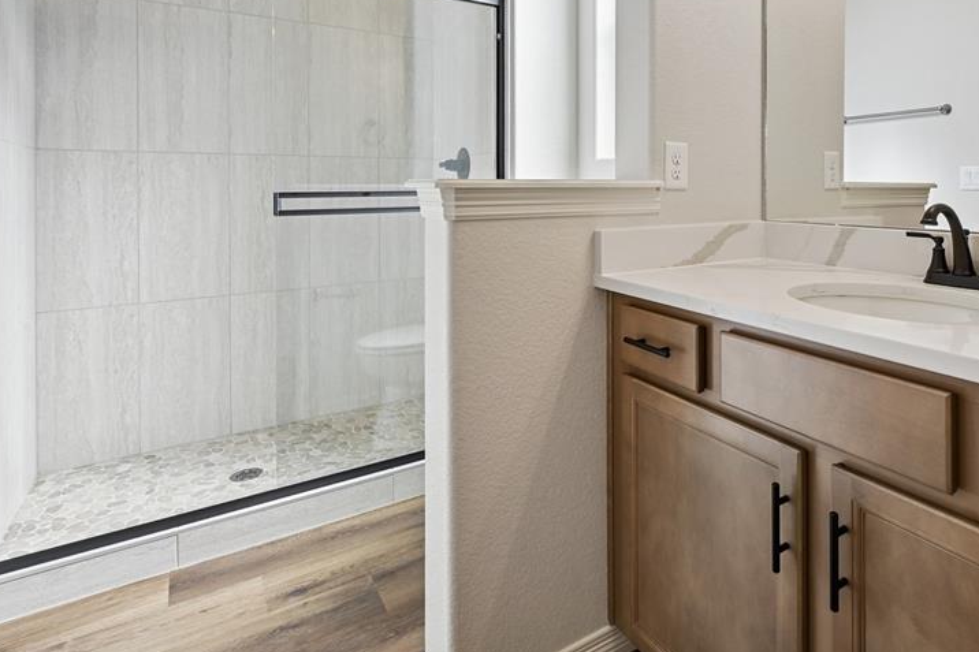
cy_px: 229
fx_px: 544
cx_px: 572
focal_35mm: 20
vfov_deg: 60.7
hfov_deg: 83.3
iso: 320
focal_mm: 14
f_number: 8
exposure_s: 1/80
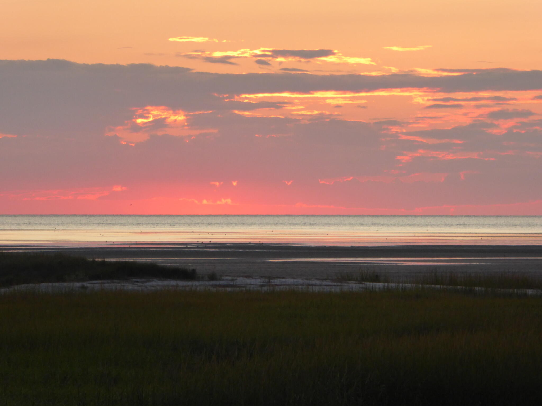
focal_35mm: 300
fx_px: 4697
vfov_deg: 5.0
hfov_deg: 6.6
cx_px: 271
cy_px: 203
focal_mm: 53.8
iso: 320
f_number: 5.8
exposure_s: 1/80
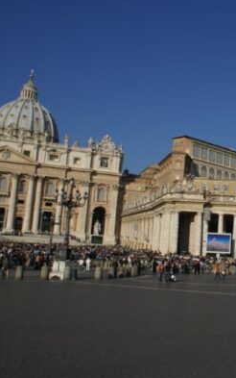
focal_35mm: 42
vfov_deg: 47.2
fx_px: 432
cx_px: 271
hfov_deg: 27.5
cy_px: 191
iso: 100
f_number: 10
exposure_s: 1/320
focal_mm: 18
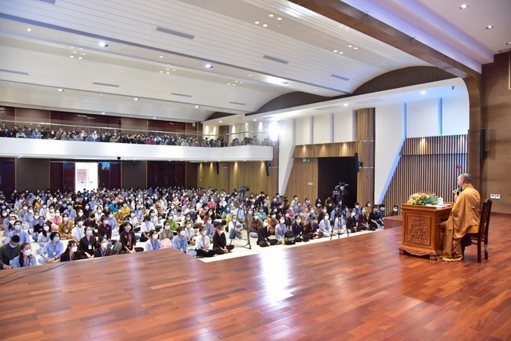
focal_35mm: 24
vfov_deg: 53.2
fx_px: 341
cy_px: 170
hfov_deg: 73.7
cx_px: 256
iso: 2500
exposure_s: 1/125
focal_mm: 24
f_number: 5
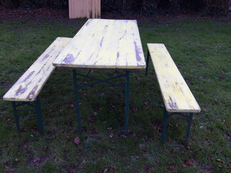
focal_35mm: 32
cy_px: 86
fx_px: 213
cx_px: 116
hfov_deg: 56.9
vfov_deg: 44.1
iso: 32
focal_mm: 3.3
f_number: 2.4
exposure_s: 1/235
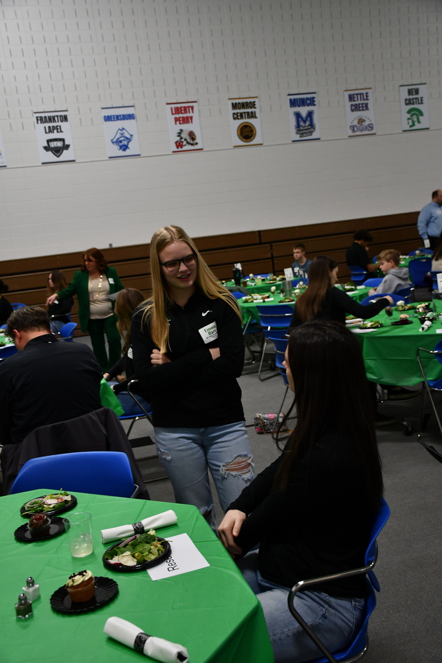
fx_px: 718
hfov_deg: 34.2
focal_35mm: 39
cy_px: 332
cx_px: 221
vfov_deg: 49.5
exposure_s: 1/125
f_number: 3.8
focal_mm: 26
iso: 1000
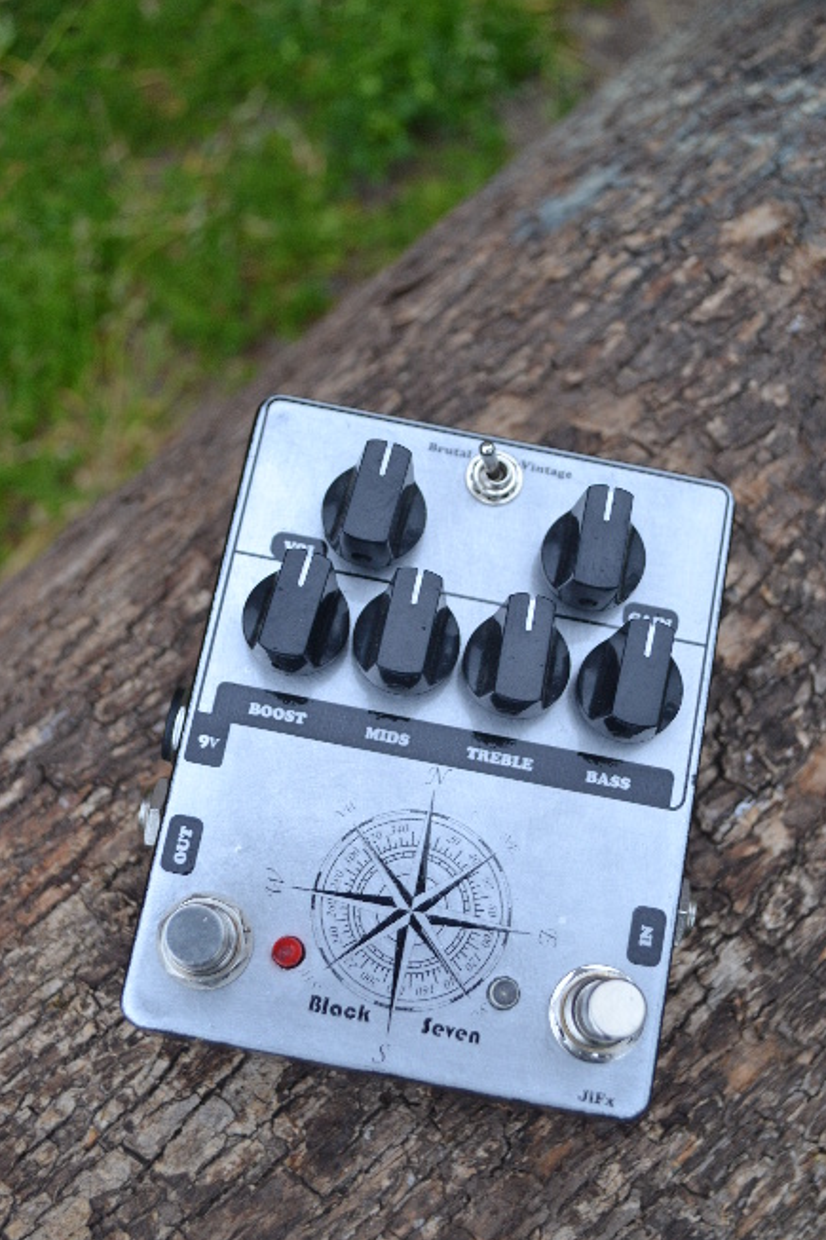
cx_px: 421
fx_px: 1584
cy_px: 626
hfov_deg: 29.2
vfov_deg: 42.8
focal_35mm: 46
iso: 720
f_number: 4.5
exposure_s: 1/60
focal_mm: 30
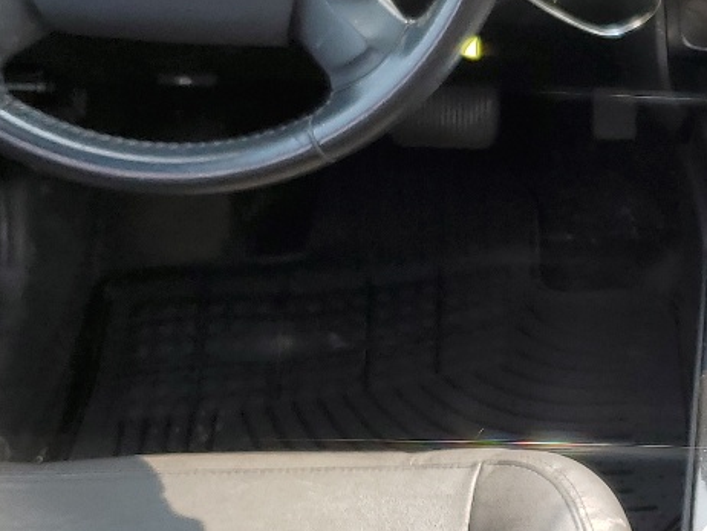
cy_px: 239
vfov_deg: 16.4
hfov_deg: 20.9
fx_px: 1839
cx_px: 747
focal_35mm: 90
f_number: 1.5
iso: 50
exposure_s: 1/222
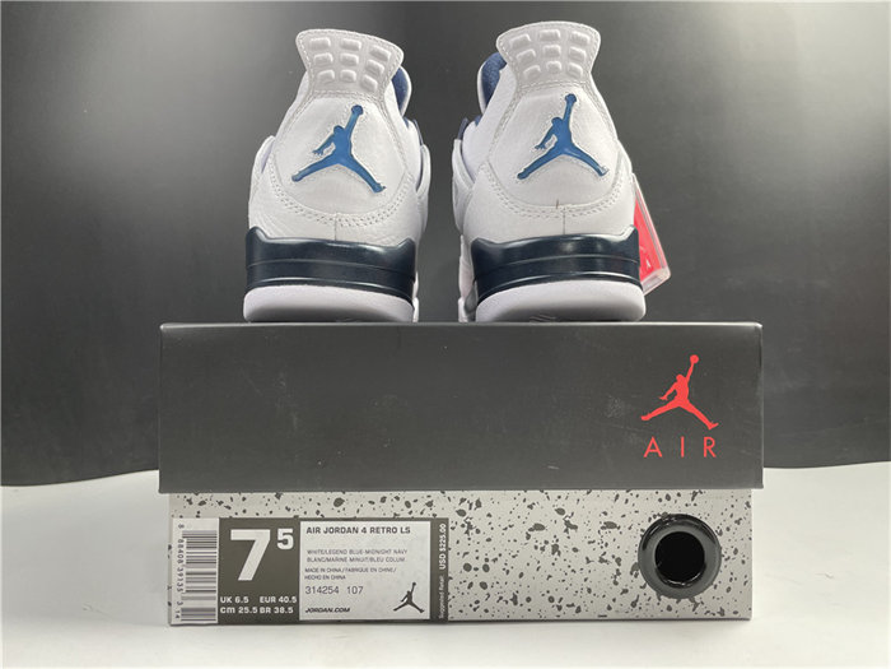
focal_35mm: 26
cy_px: 334
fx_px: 669
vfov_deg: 53.1
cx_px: 446
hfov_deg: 67.3
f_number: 1.6
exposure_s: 1/100
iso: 100
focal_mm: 4.2
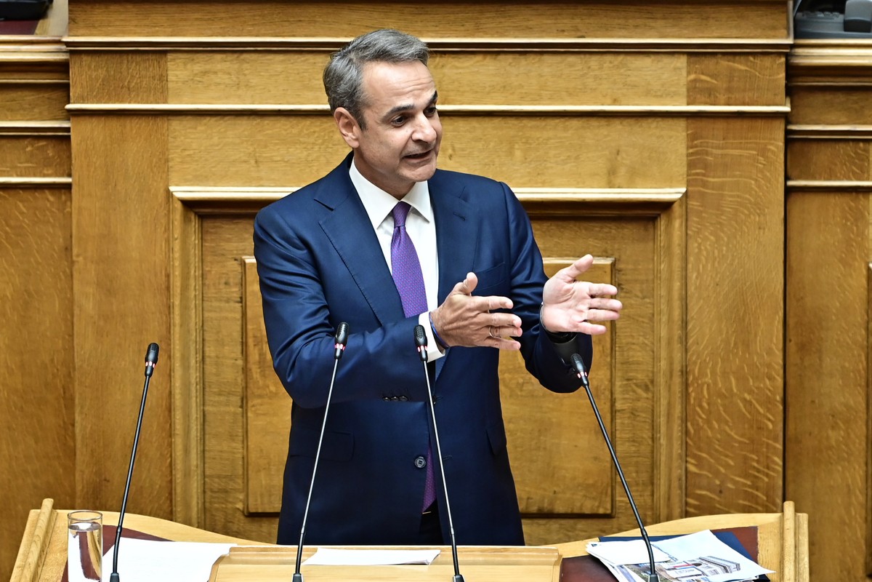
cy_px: 291
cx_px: 436
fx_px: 7266
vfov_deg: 4.6
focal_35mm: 300
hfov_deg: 6.9
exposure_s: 1/400
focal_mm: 200
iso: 1250
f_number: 3.2
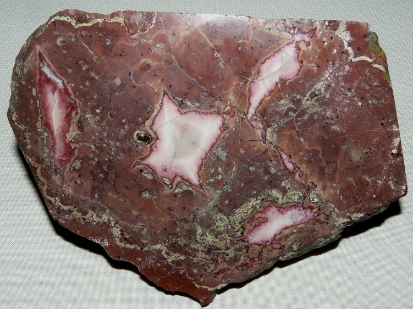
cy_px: 154
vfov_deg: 49.7
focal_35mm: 28
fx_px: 334
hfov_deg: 63.5
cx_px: 206
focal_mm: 4.6
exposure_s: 1/30
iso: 100
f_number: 4
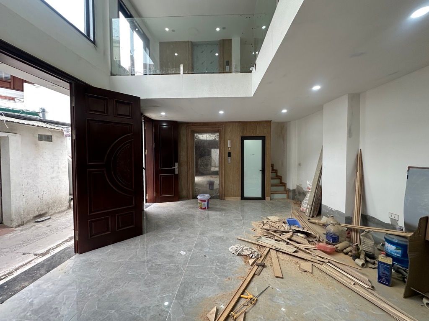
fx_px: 174
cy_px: 160
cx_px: 214
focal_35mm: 14
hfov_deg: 102.1
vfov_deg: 85.7
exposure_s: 1/99
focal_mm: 2.22
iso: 160
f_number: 2.2
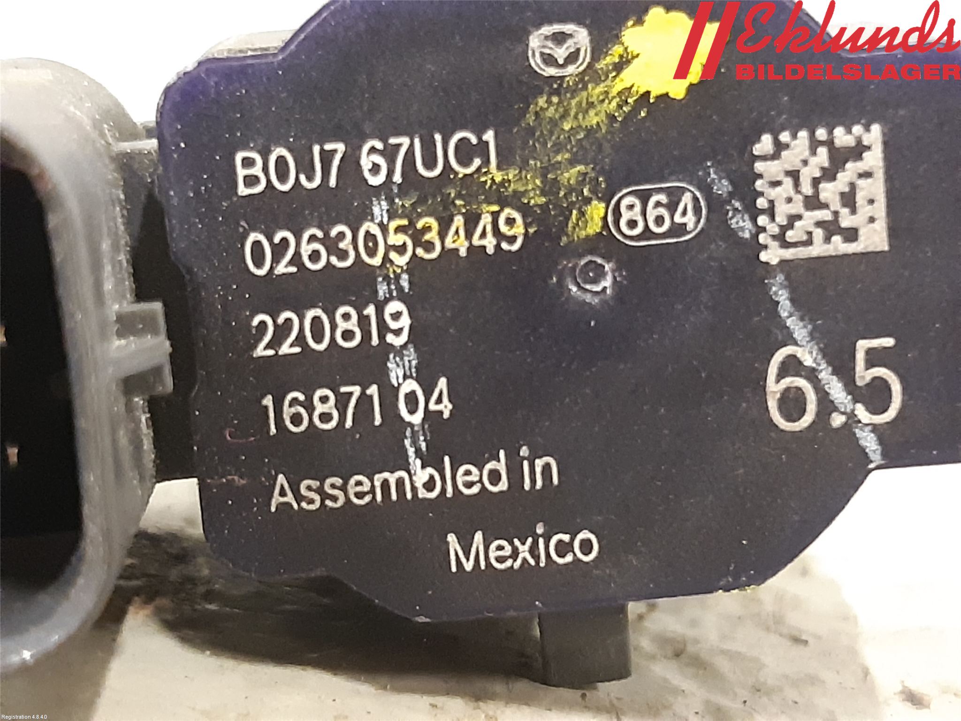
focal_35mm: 26
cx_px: 480
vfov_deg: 53.1
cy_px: 360
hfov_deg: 67.3
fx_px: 722
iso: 500
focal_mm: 3.93
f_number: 1.7
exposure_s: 1/20
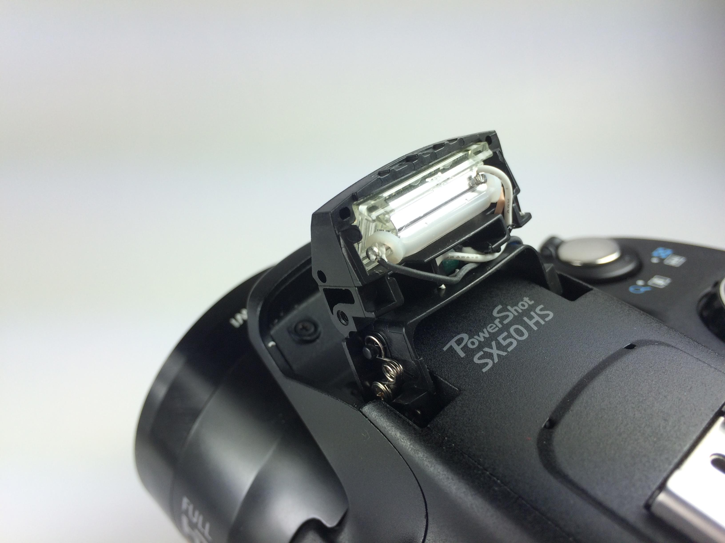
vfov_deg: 48.2
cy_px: 272
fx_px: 607
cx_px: 362
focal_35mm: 29
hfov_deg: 61.7
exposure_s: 1/387
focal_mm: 4.15
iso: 32
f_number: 2.2
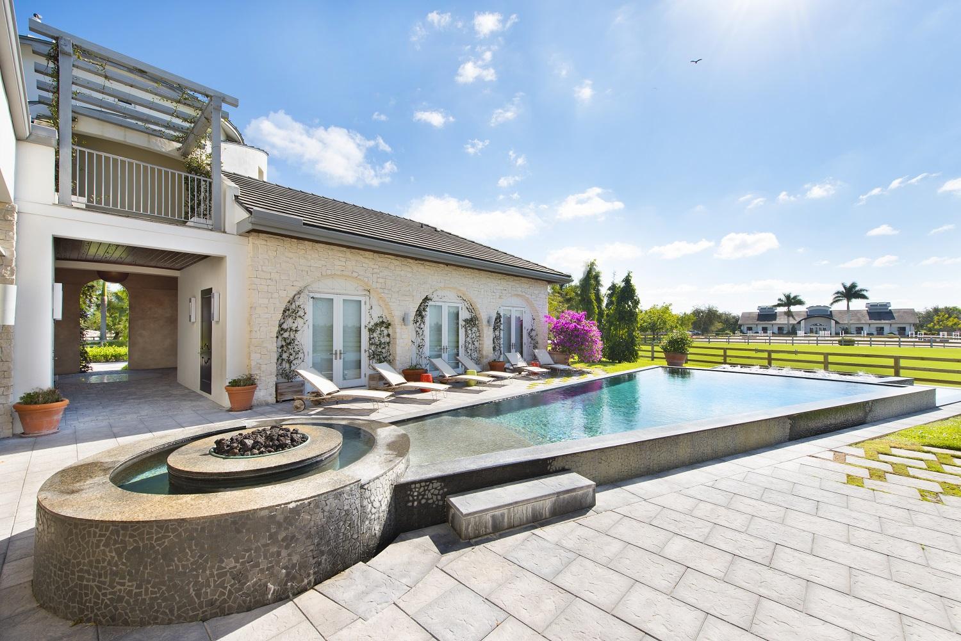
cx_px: 480
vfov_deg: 81.2
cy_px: 320
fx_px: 374
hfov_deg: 104.2
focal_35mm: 14
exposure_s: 1/200
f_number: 11
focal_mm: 14
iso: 100
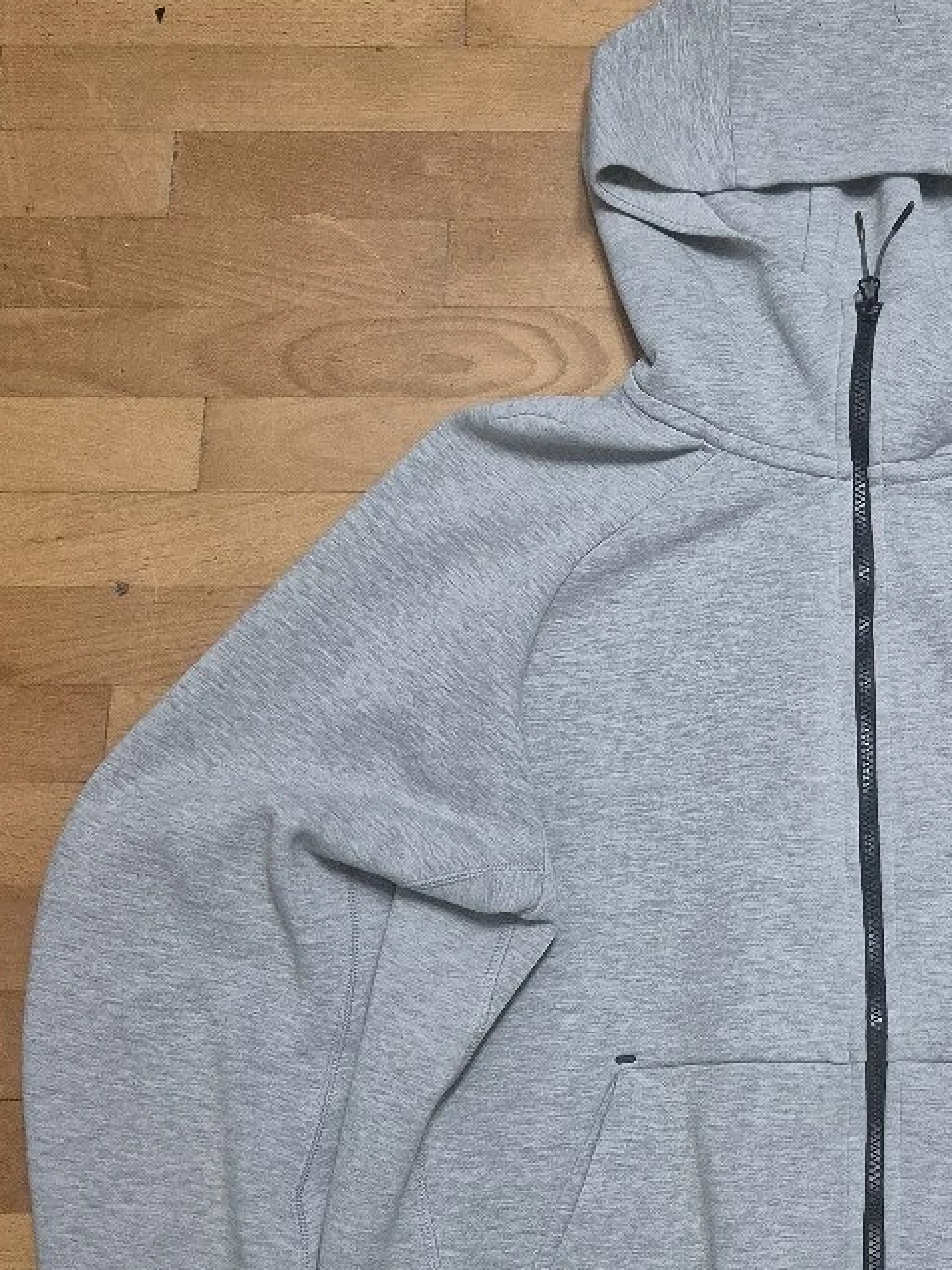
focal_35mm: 48
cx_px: 865
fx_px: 1761
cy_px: 728
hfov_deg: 29.0
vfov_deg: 39.6
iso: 1250
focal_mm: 5.4
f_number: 1.8
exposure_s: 1/100
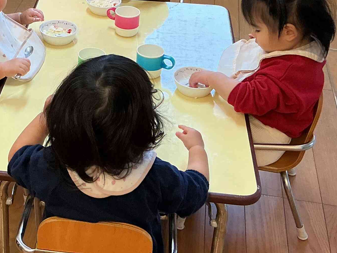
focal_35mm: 70
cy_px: 30
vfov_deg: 20.6
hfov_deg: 27.3
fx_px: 682
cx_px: 74
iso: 100
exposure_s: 1/60
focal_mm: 3
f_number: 1.8
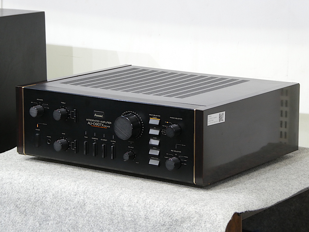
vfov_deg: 12.9
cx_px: 154
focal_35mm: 115
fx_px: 1027
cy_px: 116
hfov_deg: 17.1
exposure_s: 1/5
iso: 200
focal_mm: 20.6
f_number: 5.1
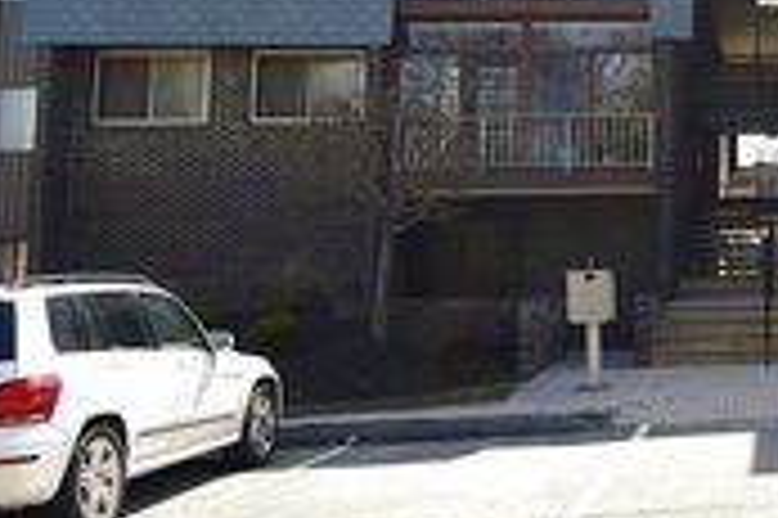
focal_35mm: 52
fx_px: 1123
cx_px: 863
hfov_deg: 33.2
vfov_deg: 25.7
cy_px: 137
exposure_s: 1/2000
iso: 100
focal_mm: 12
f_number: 4
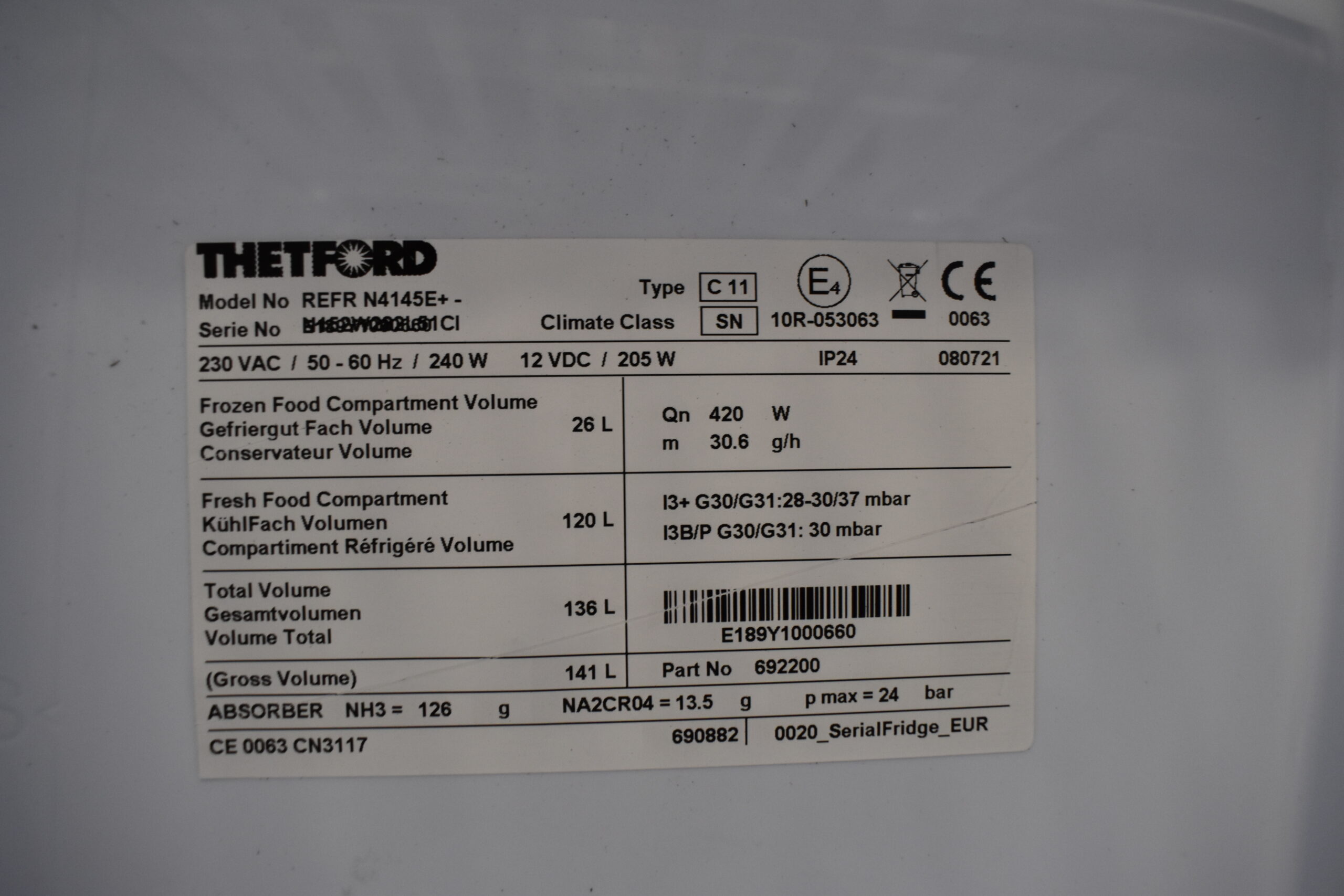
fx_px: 1008
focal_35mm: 27
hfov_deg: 67.4
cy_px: 448
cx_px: 672
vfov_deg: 47.9
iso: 800
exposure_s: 1/60
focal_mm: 18
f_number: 5.6
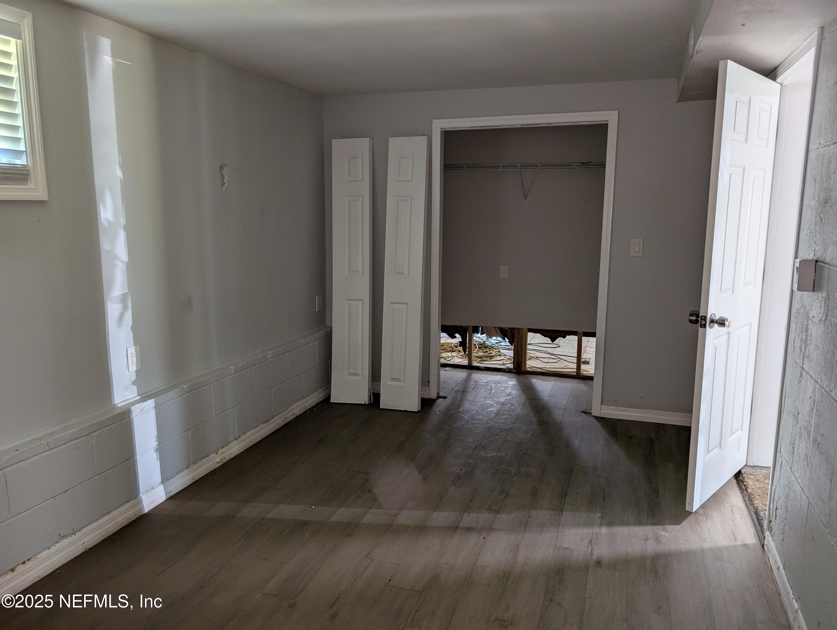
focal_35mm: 24
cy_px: 315
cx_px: 418
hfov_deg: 71.5
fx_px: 581
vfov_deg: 56.9
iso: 569
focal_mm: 6.9
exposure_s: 1/93.3
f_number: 1.68
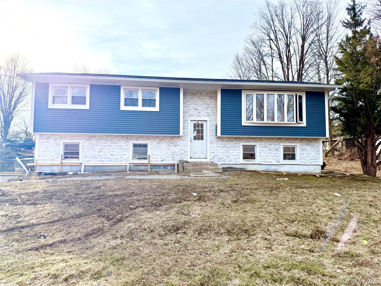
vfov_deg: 56.8
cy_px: 143
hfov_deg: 71.6
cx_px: 190
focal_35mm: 24
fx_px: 264
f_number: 1.78
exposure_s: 1/5319
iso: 125
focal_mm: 6.76
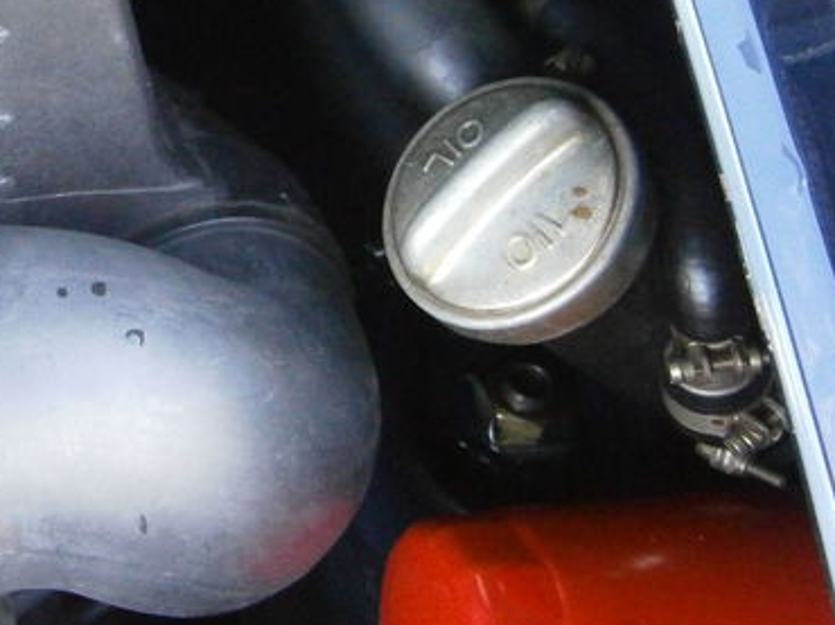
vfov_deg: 26.8
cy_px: 185
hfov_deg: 34.3
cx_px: 147
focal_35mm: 54
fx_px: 1302
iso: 800
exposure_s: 1/125
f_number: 2.8
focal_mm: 4.7
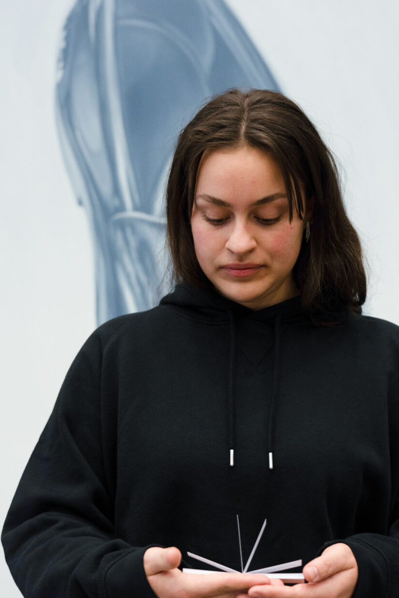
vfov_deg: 31.9
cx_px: 236
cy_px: 301
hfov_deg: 21.6
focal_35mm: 63
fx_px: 1047
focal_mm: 51
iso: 1600
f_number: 4
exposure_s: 1/125
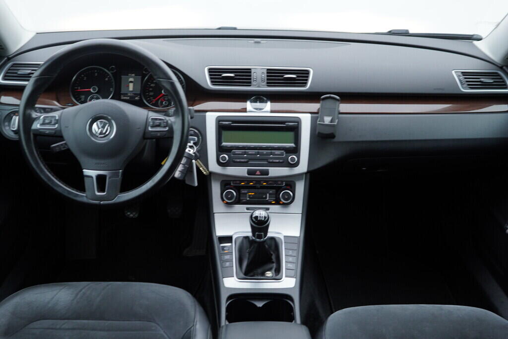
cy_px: 170
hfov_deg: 53.1
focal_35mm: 36
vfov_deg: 36.9
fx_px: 508
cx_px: 254
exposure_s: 1/40
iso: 125
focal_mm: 24
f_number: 2.8
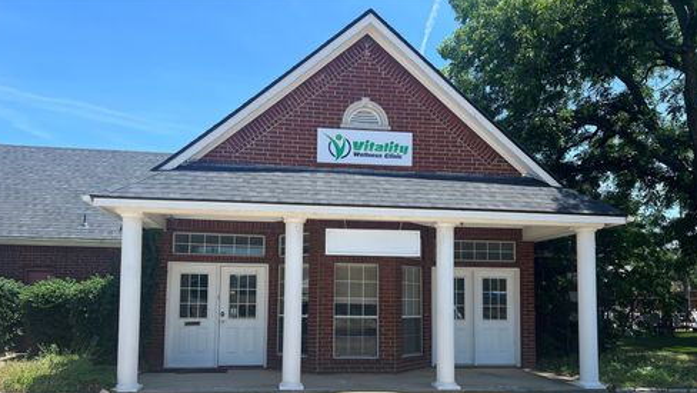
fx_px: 536
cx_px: 343
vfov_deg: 39.7
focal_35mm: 29
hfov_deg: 66.0
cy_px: 262
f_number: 1.5
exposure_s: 1/2632
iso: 50
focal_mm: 5.7
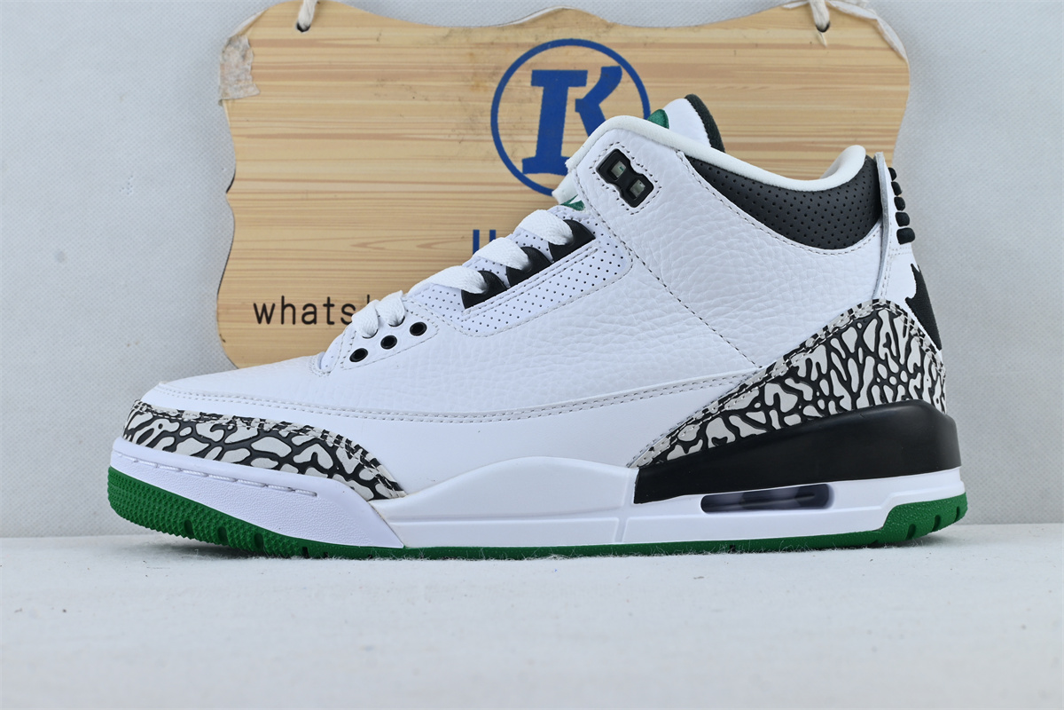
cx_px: 532
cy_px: 355
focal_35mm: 49
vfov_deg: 27.7
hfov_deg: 40.5
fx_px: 1441
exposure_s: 1/20
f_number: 10
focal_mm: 32.5
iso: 100
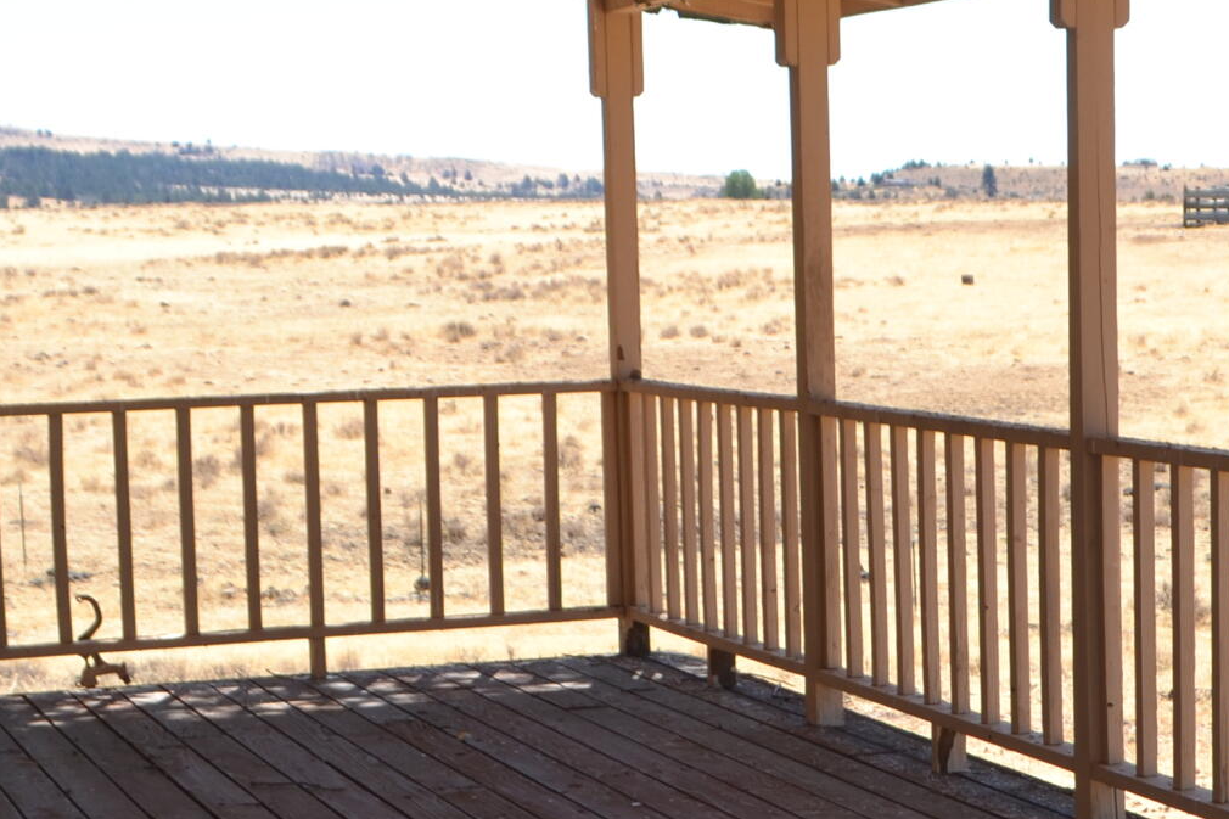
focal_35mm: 98
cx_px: 869
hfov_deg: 20.7
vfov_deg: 13.9
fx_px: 3345
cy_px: 617
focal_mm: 22
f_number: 5.6
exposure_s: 1/200
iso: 100
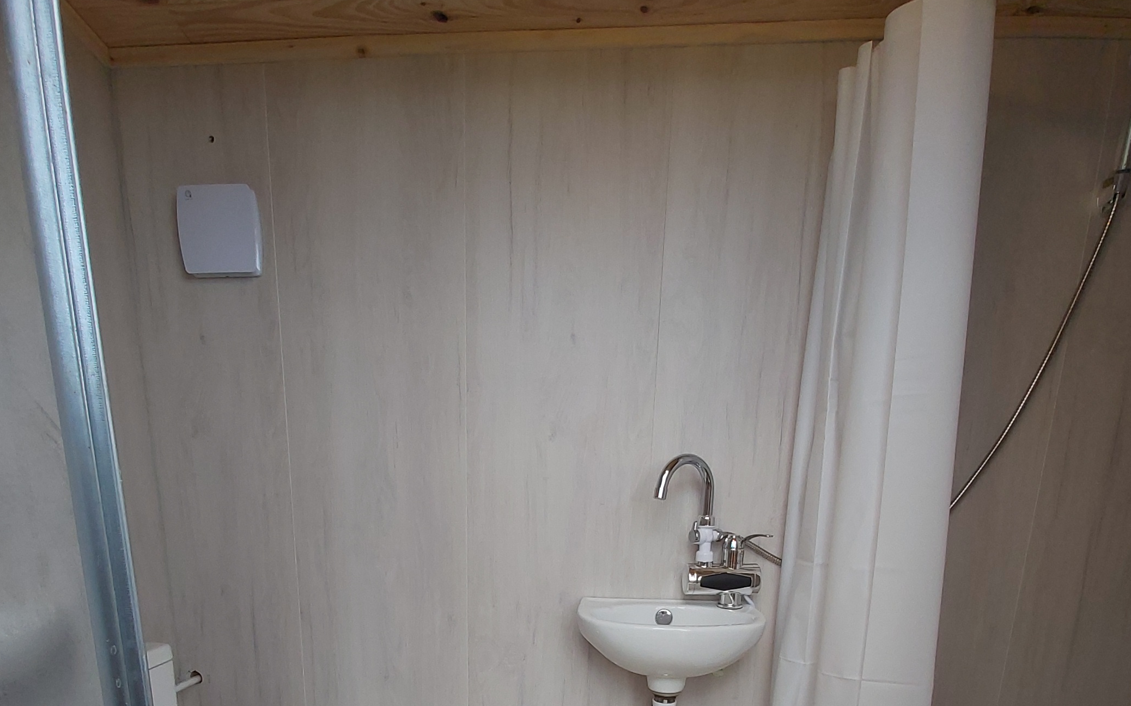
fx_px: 616
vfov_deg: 51.3
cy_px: 659
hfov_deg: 84.9
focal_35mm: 20
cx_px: 517
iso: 40
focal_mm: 1.42
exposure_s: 1/100
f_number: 2.2
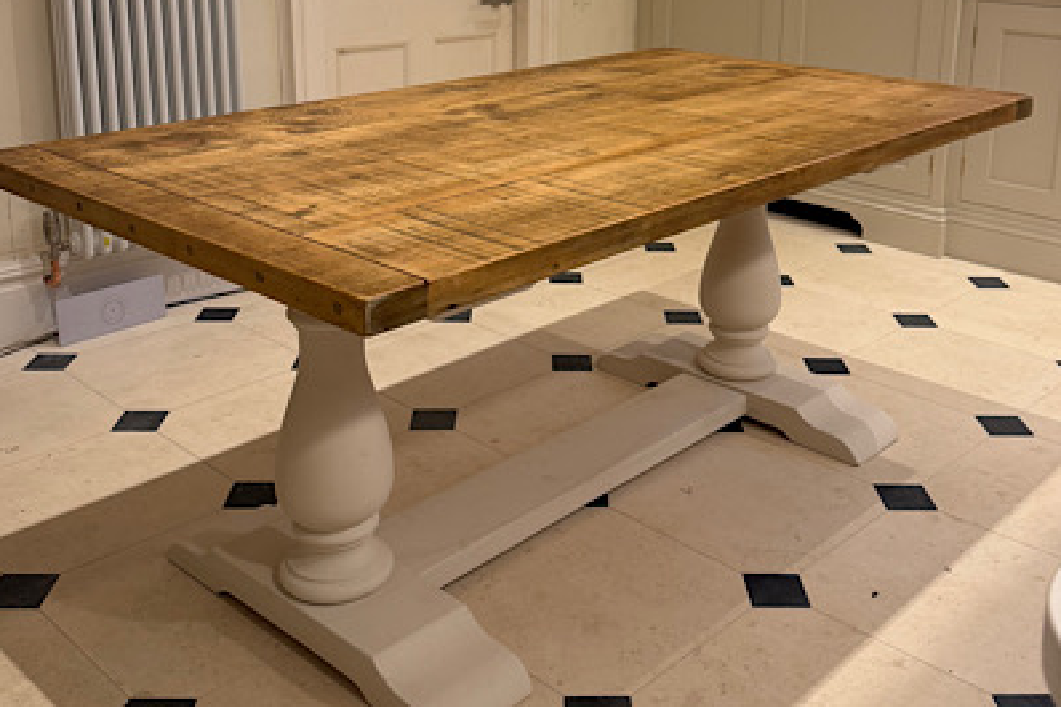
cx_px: 507
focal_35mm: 27
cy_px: 351
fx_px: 795
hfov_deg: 67.4
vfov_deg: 47.9
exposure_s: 1/50
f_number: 1.78
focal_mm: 6.76
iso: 125
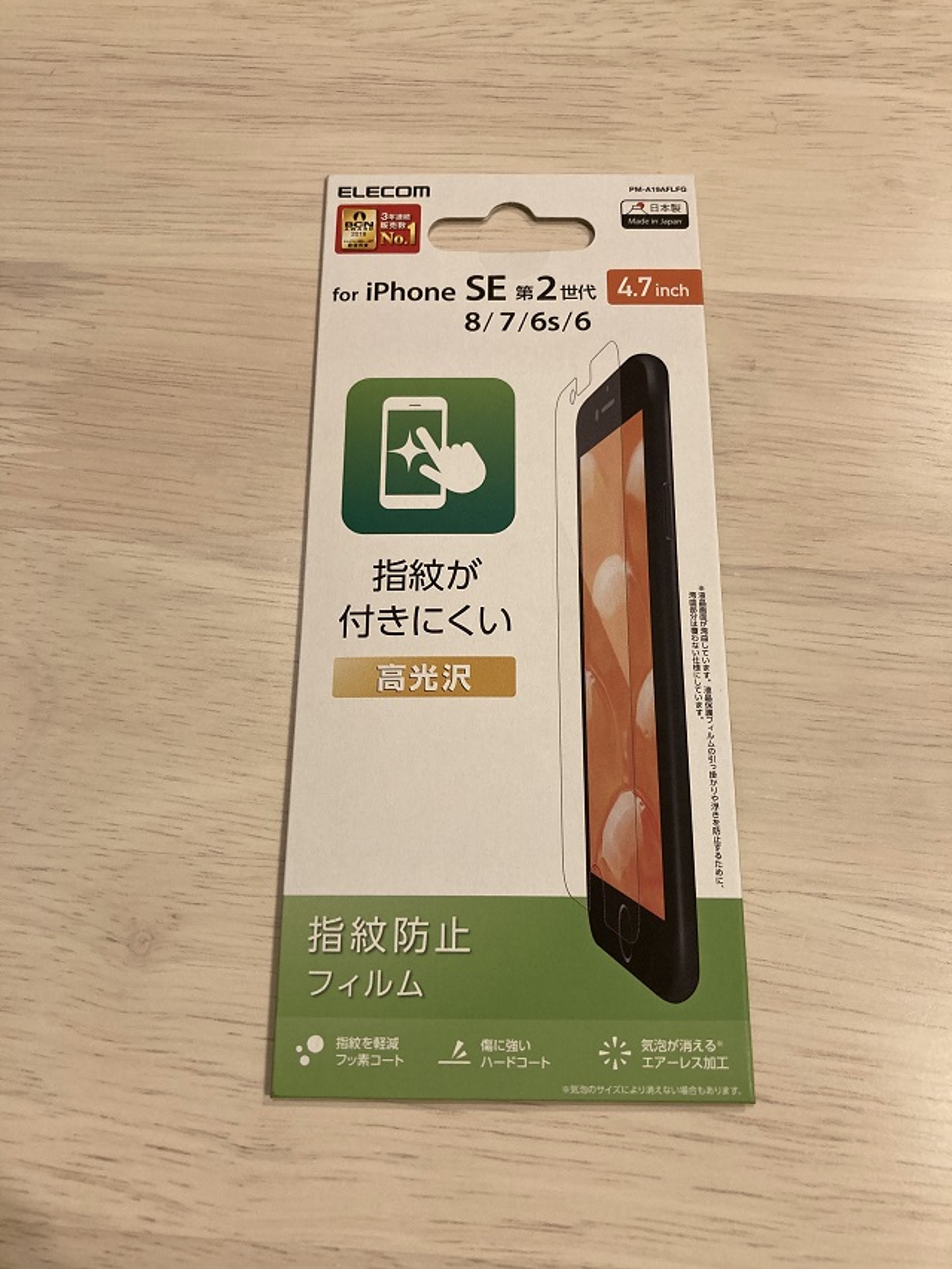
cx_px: 476
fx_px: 1026
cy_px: 634
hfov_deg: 49.8
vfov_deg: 63.4
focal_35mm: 28
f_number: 1.8
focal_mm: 3.99
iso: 125
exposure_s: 1/60
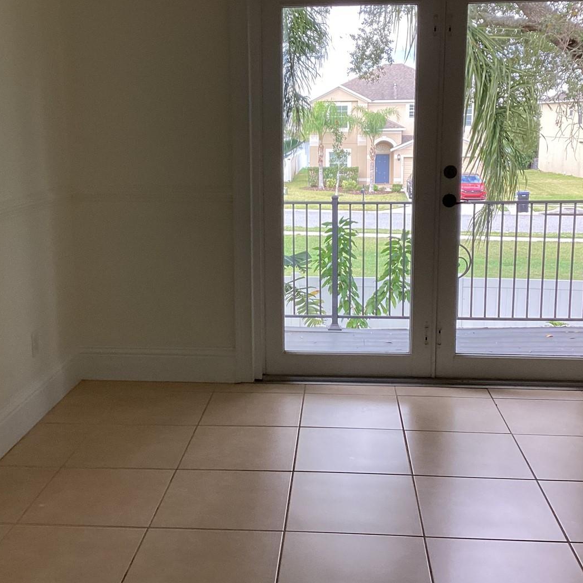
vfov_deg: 40.0
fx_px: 800
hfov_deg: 40.0
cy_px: 269
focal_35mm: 42
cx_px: 272
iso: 64
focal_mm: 3.3
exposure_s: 1/120
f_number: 2.4
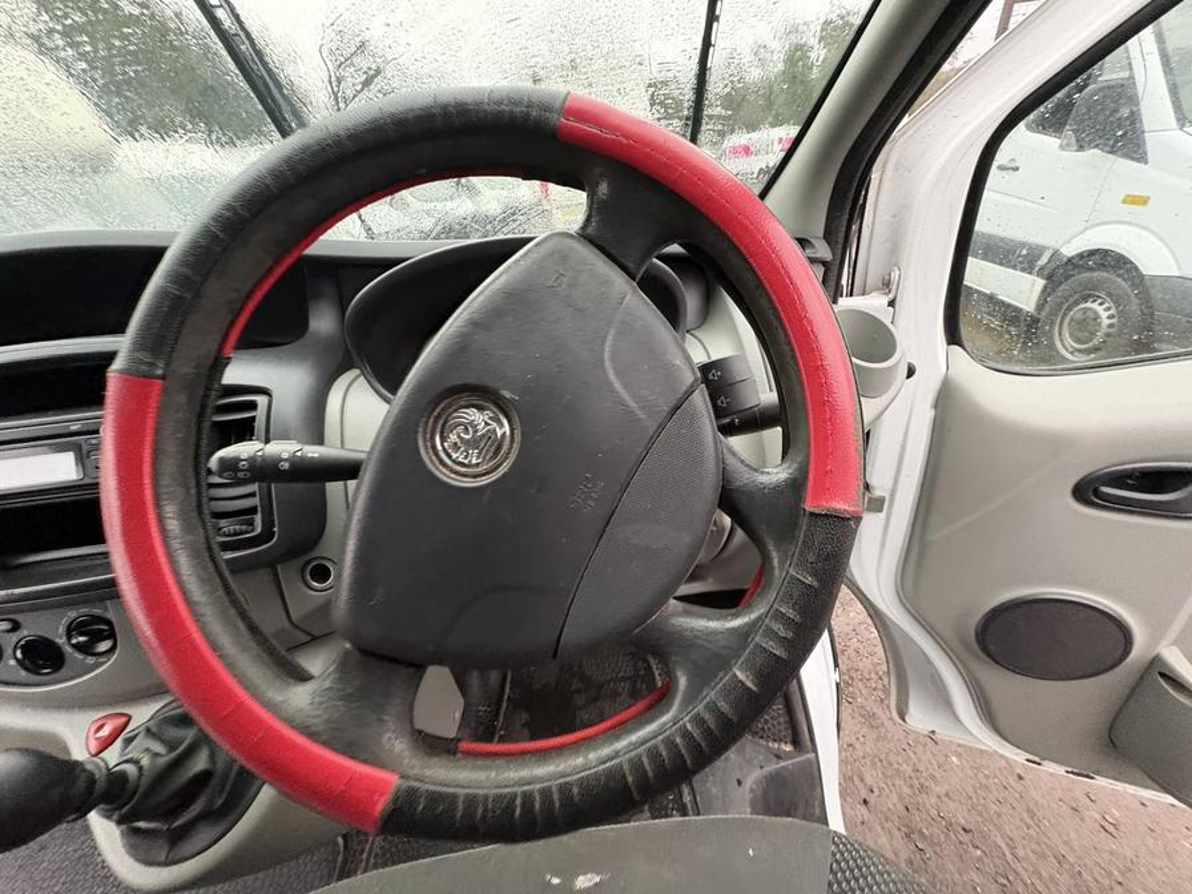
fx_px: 482
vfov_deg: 85.7
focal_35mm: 14
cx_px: 596
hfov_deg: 102.1
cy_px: 447
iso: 800
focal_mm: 2.22
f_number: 2.2
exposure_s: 1/60
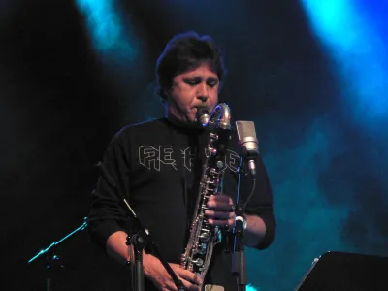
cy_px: 146
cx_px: 194
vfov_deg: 7.7
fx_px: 2174
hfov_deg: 10.2
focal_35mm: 194
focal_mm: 32.3
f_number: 3.3
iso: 400
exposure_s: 1/13
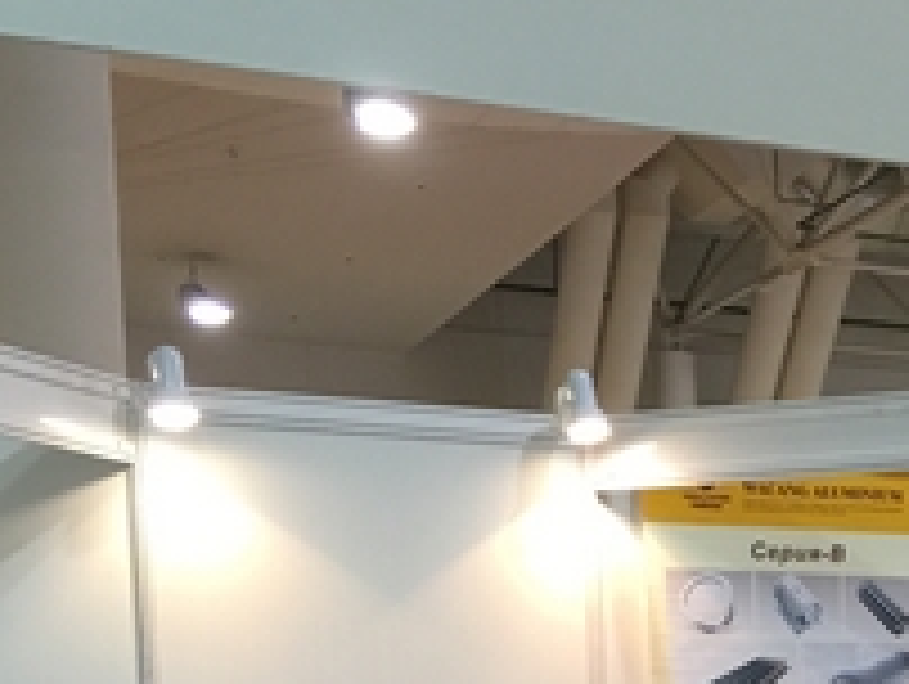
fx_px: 2261
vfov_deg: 16.0
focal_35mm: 86
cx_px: 1080
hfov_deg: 21.2
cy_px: 981
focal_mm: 4.15
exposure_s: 1/17
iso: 40
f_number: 2.2
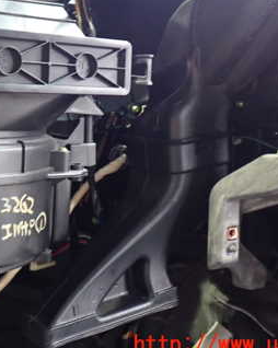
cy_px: 113
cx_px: 53
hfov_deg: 25.3
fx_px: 607
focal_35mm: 59
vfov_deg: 31.7
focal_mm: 5.79
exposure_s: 1/30
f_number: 2.4
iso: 800
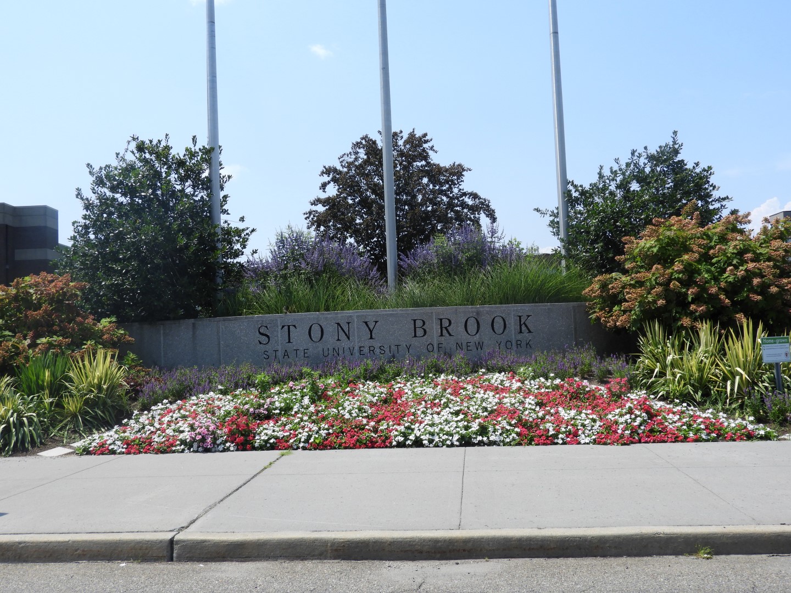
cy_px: 296
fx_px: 800
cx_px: 396
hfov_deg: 52.6
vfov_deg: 40.7
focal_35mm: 35
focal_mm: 6.3
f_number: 3.8
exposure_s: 1/1000
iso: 100
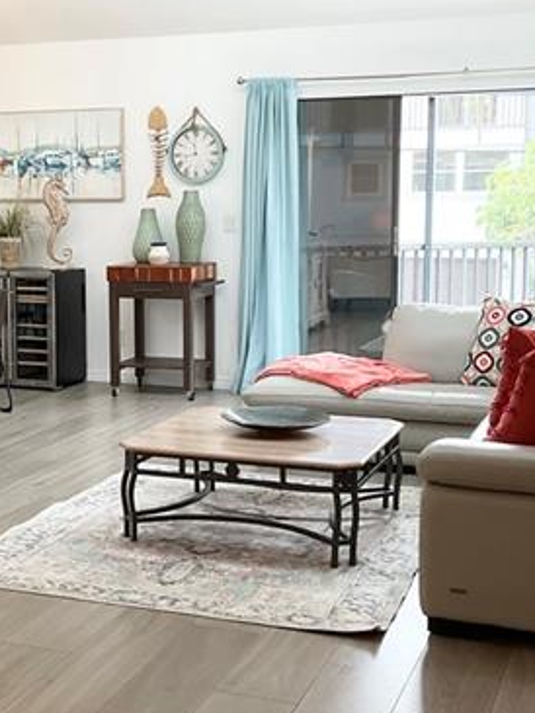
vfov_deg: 31.6
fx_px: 1256
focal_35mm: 61
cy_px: 320
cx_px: 119
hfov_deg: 23.7
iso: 50
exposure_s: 1/60
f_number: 1.8
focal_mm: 3
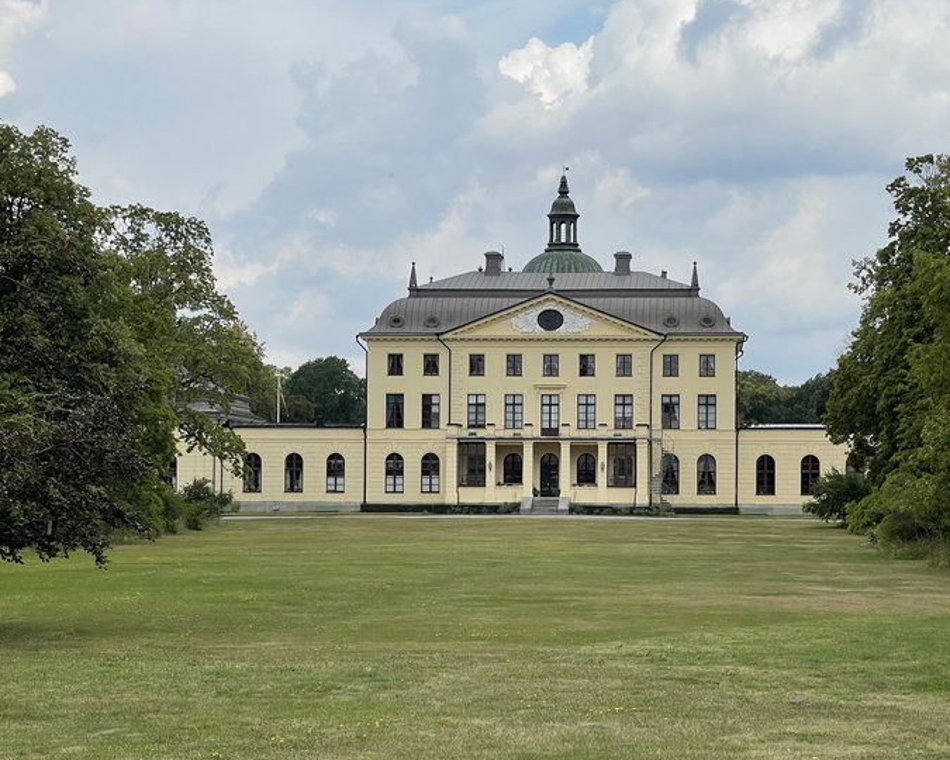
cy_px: 400
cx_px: 533
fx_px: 2221
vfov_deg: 19.4
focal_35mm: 79
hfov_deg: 24.1
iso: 20
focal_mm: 7.5
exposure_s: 1/1206
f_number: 2.2
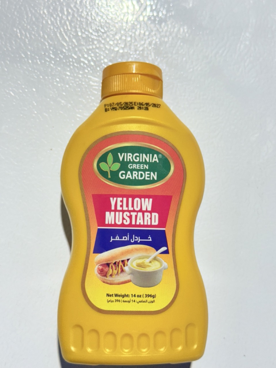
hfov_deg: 30.3
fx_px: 510
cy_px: 184
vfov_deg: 39.7
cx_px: 138
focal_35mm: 48
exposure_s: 1/100
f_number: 1.78
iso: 100
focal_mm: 6.76
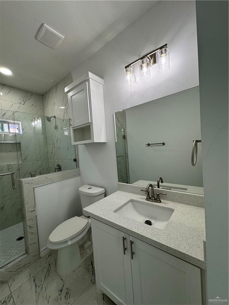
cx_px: 114
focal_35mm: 14
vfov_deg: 102.1
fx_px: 123
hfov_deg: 85.7
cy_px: 152
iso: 100
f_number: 2.2
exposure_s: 1/120
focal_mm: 2.22
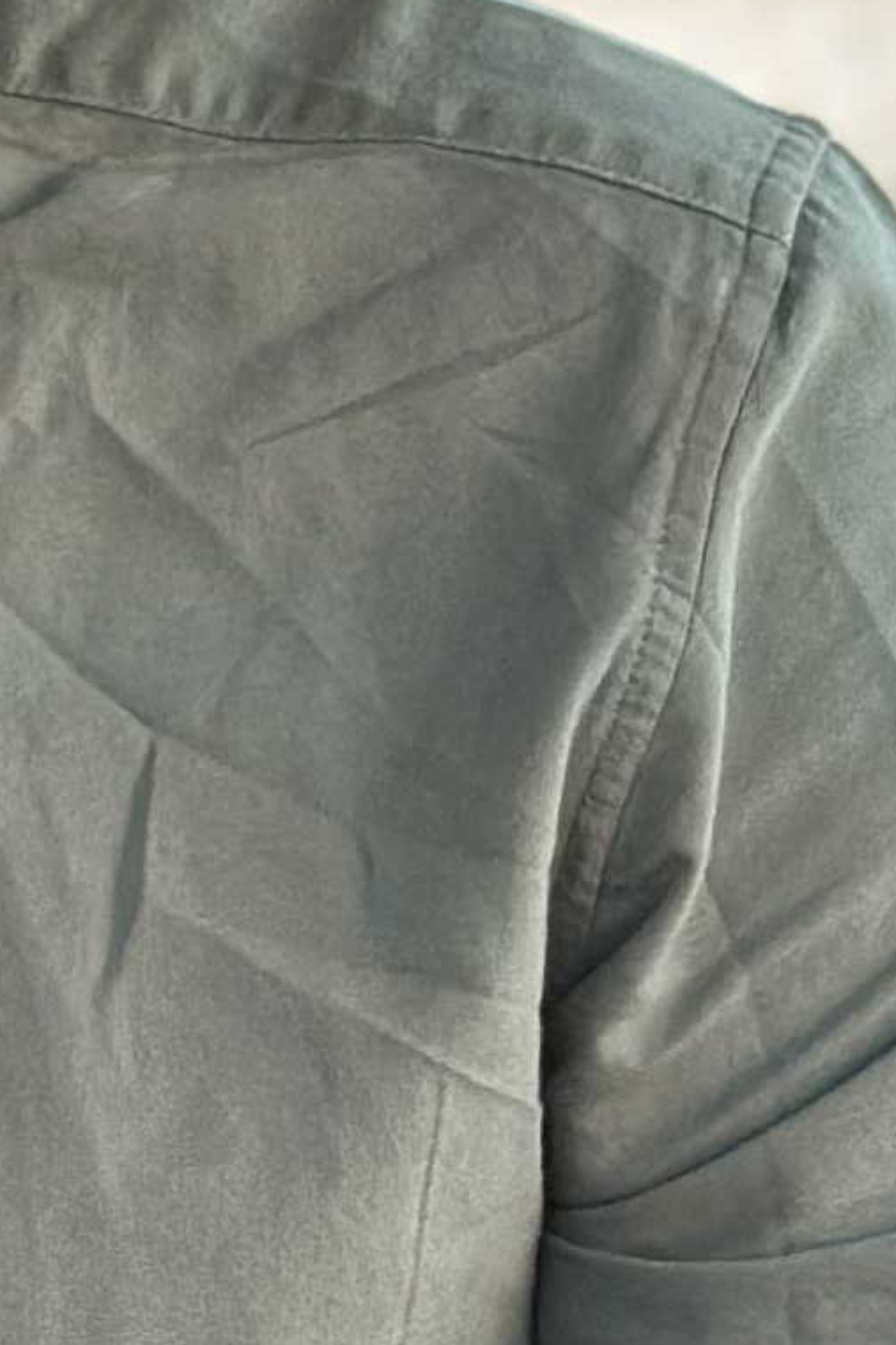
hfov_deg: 5.0
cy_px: 485
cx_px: -1259
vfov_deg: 7.8
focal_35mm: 265
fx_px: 9902
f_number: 1.78
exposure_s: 1/121
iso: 125
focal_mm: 6.86
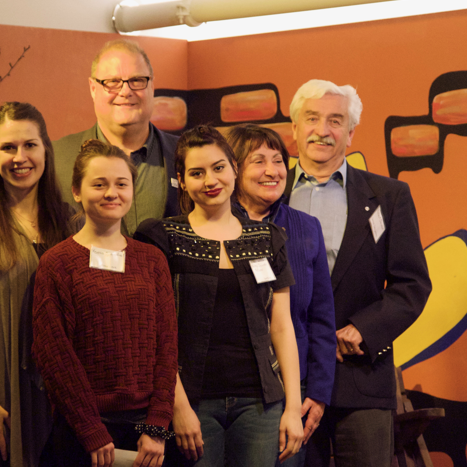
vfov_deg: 8.9
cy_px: 231
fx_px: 3007
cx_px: 153
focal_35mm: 197
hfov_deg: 8.9
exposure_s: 1/60
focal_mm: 97.5
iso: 6400
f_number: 4
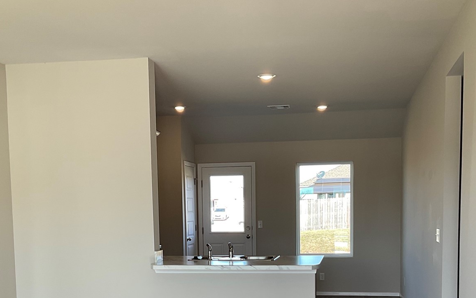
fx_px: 662
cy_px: 263
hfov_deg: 39.6
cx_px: 233
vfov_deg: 24.7
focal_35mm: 51
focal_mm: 3
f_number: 1.8
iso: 25
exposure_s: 1/122
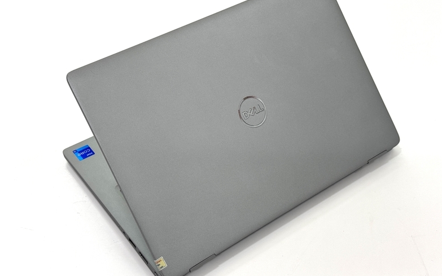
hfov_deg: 38.9
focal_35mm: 52
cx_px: 224
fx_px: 626
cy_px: 129
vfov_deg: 24.9
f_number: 1.78
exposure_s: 1/121
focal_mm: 6.76
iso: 50
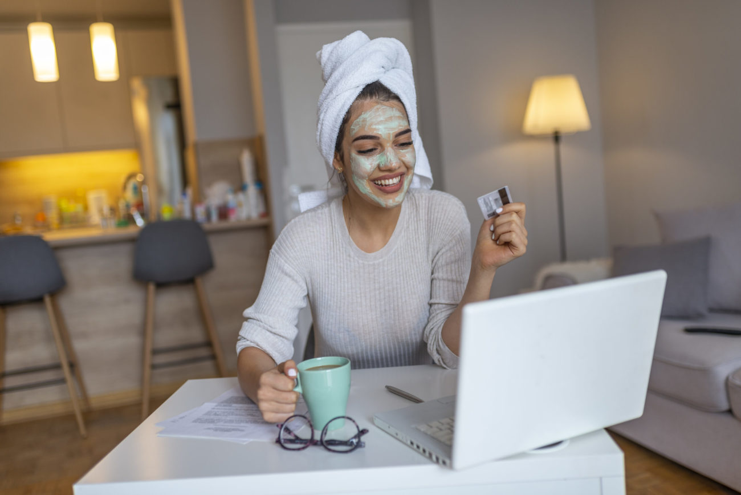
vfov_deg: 37.9
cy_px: 248
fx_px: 721
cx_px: 370
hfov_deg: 54.4
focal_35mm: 35
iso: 160
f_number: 2
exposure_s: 1/200
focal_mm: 35
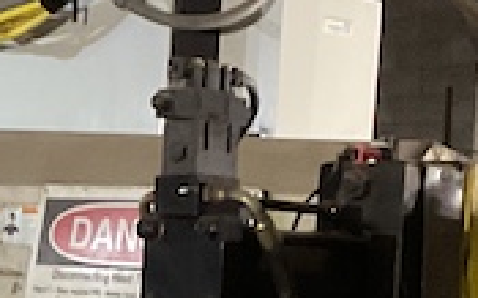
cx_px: -44
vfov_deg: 7.2
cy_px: 410
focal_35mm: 180
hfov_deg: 11.5
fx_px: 2343
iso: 320
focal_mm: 3
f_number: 1.8
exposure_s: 1/30
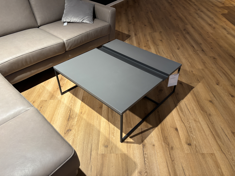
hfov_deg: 67.3
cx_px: 118
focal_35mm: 26
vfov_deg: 53.1
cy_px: 88
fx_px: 177
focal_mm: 5.96
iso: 100
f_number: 1.6
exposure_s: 1/50
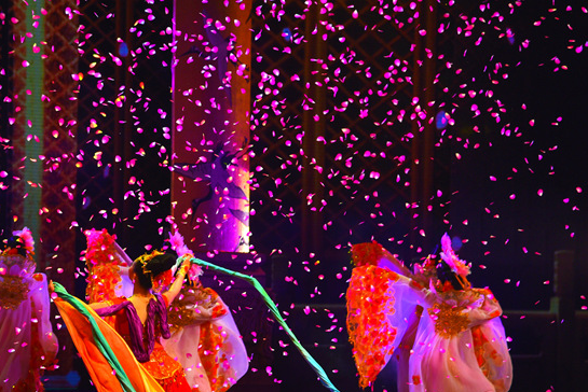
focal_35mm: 198
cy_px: 281
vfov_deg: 6.9
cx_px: 177
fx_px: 3236
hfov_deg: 10.4
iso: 400
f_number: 7.1
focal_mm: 120
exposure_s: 1/200
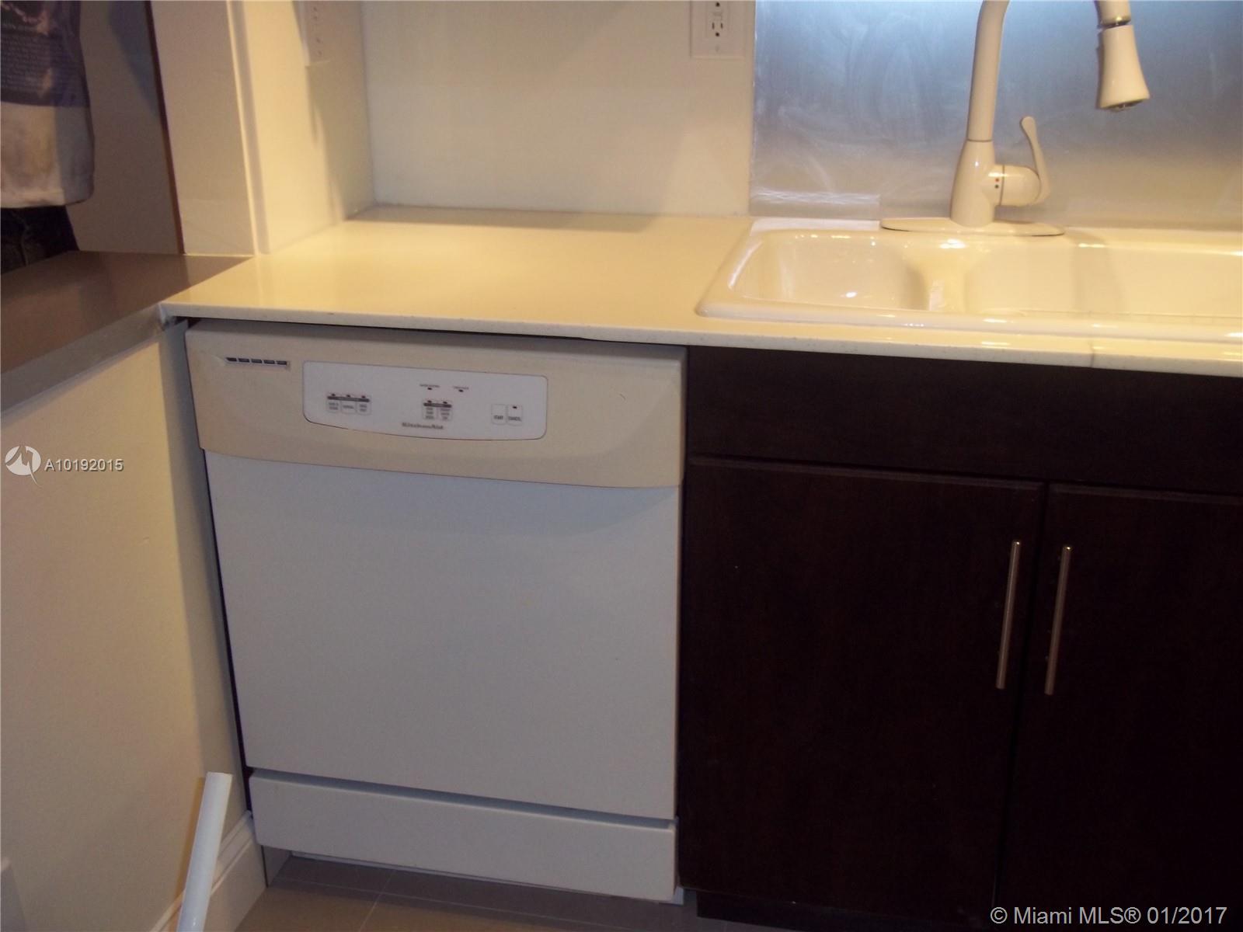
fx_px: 1293
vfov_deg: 39.7
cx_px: 622
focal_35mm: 36
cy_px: 466
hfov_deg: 51.4
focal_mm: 6.5
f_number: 3.1
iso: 160
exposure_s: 1/30
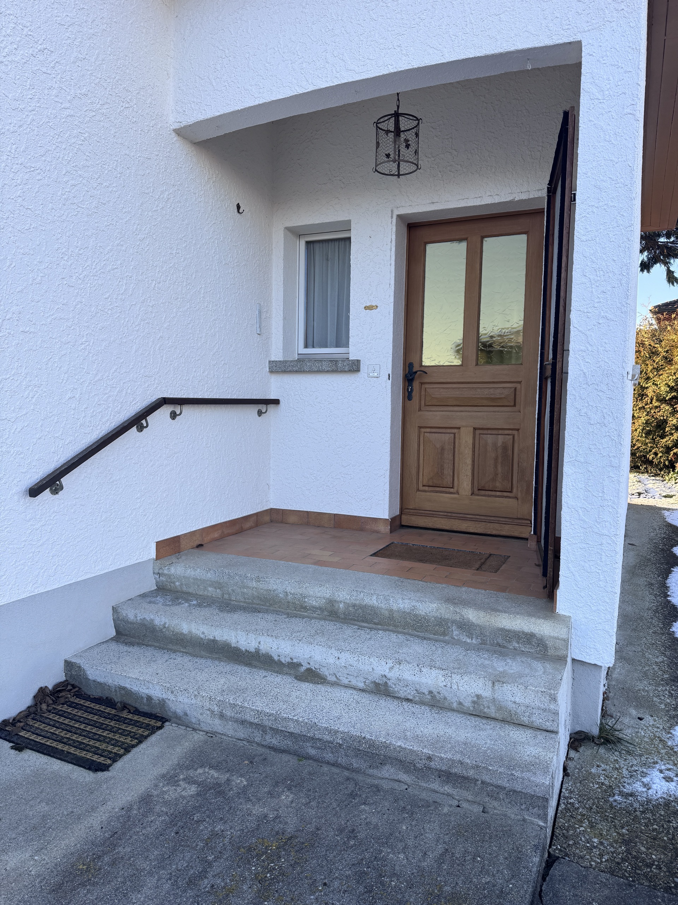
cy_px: 452
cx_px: 339
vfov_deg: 71.6
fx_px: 627
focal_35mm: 24
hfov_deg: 56.8
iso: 80
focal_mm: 6.76
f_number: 1.78
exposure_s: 1/457
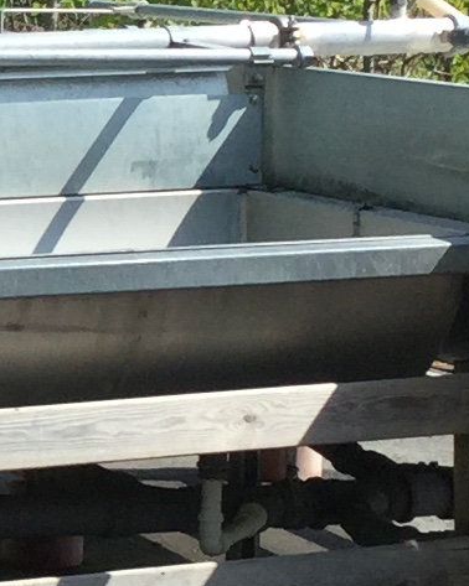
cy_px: 282
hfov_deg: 7.2
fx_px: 3629
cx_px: -339
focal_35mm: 209
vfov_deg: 9.2
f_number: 2.4
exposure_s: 1/612
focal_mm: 3.3
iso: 25
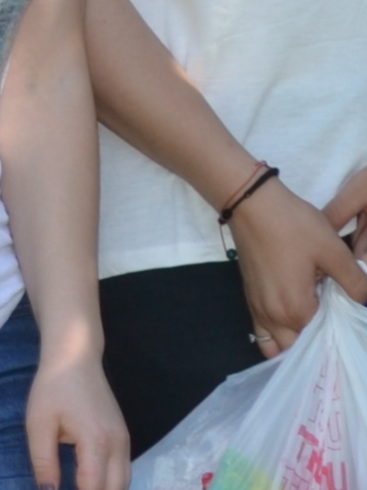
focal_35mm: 351
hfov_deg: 4.2
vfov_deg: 5.6
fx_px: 4962
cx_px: 432
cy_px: -92
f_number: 4.2
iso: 100
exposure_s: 1/200
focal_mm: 26
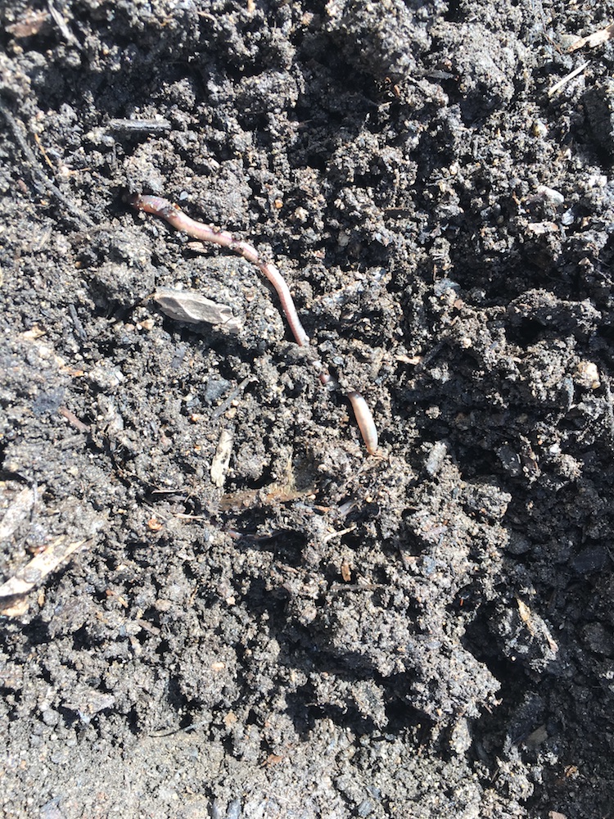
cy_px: 410
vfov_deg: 61.7
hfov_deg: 48.2
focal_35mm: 29
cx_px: 307
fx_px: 686
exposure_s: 1/120
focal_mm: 4.15
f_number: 2.2
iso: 25
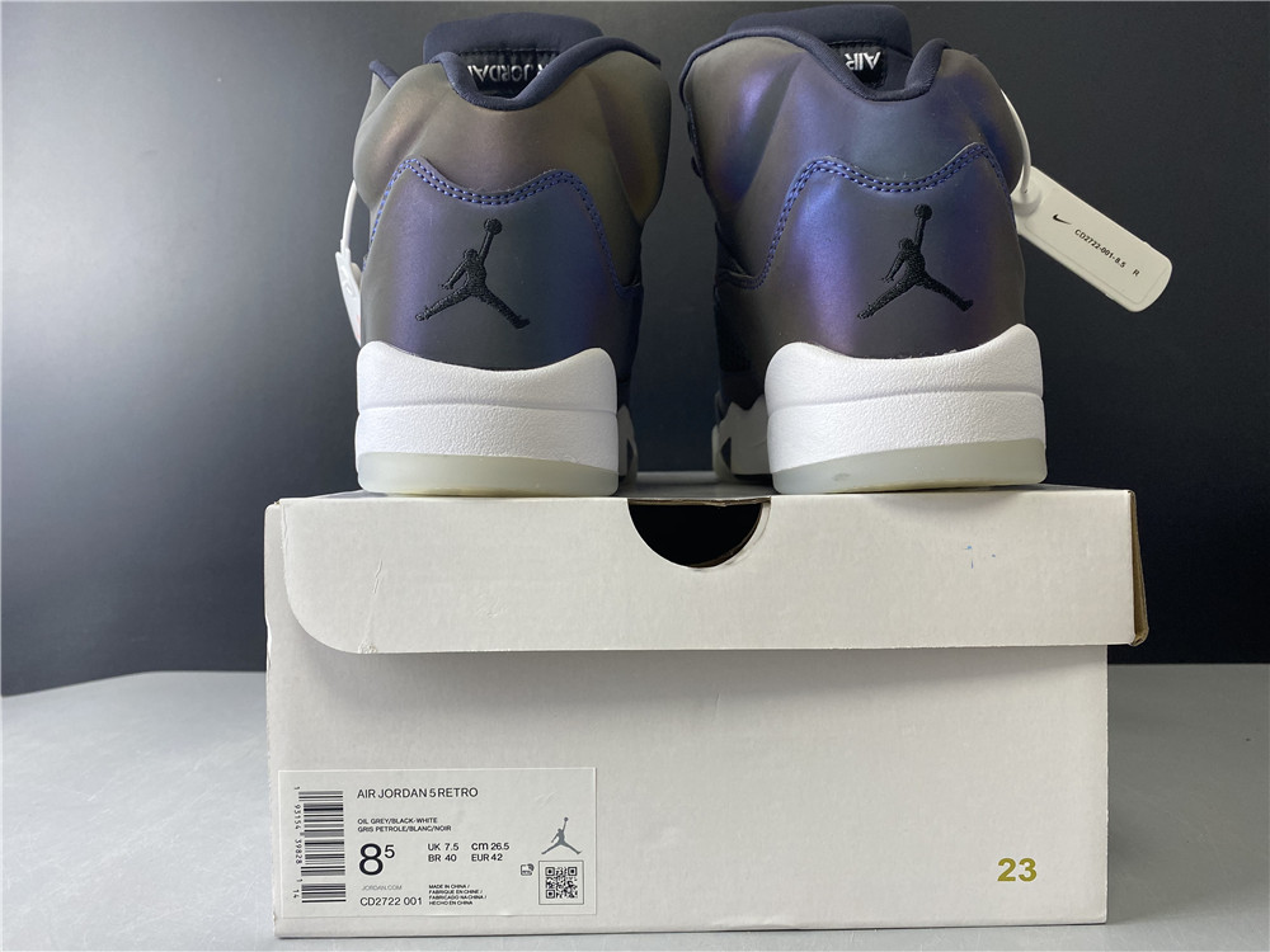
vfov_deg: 53.1
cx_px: 635
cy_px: 476
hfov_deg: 67.3
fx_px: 954
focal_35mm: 26
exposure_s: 1/100
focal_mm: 4.25
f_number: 1.8
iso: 125
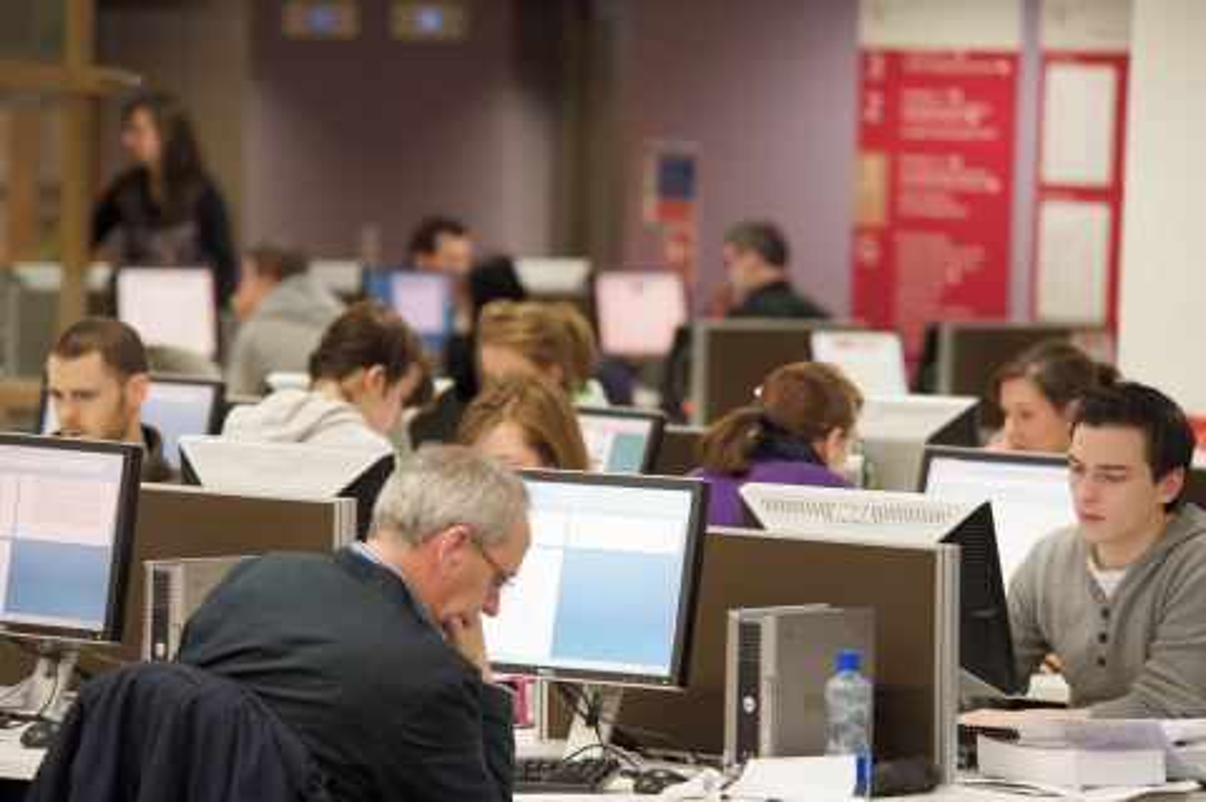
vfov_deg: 6.2
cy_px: 401
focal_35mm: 220
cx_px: 603
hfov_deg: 9.4
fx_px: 7362
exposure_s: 1/100
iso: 3200
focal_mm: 220
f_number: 5.3
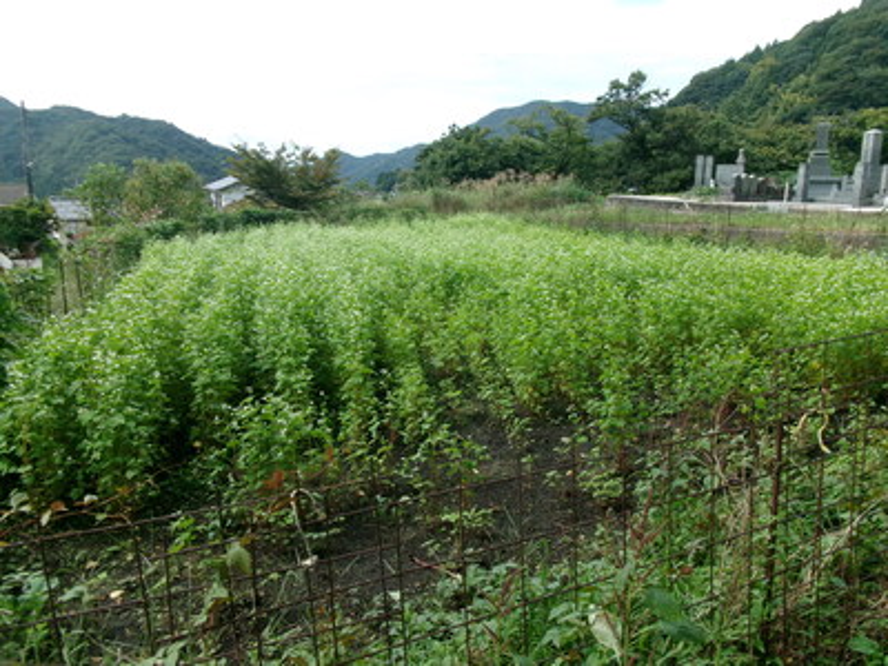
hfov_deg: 63.4
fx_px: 718
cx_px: 444
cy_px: 333
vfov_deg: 49.7
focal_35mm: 28
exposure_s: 1/56
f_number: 10.8
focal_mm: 5.1
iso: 100
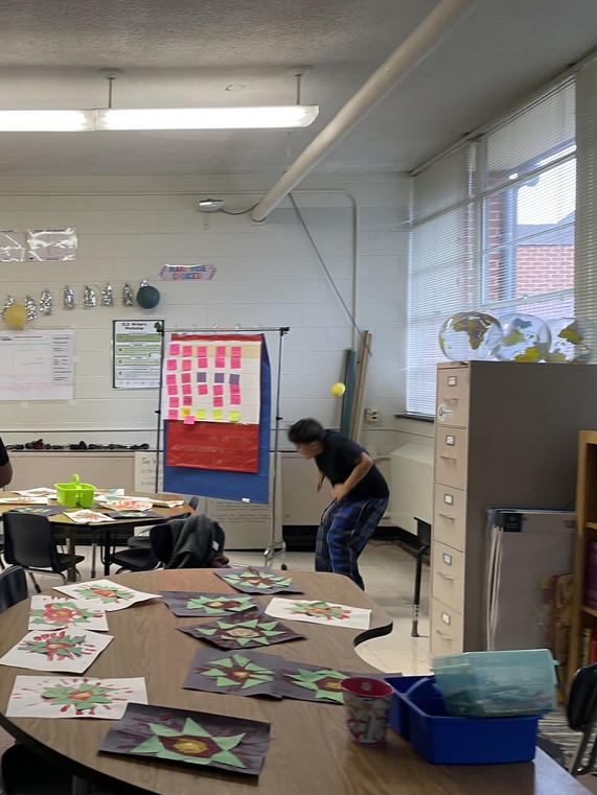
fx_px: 805
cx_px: 84
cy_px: 399
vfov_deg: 52.6
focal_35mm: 35
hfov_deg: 38.5
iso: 80
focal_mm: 4.2
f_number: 1.6
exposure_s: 1/60
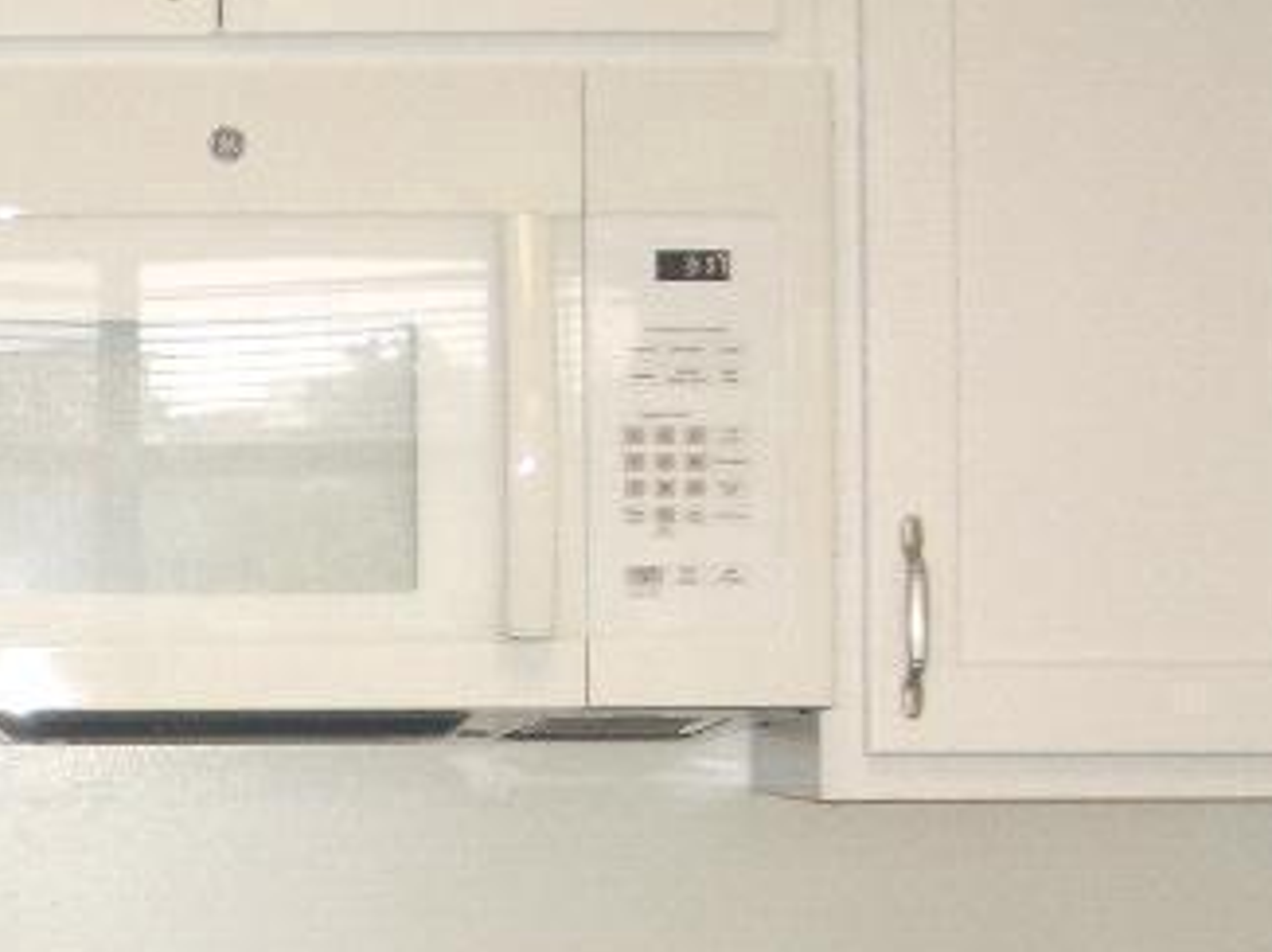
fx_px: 4039
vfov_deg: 13.2
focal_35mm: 110
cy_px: 1057
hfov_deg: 17.4
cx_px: -43
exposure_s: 1/125
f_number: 2.6
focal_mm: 5.8
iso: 100
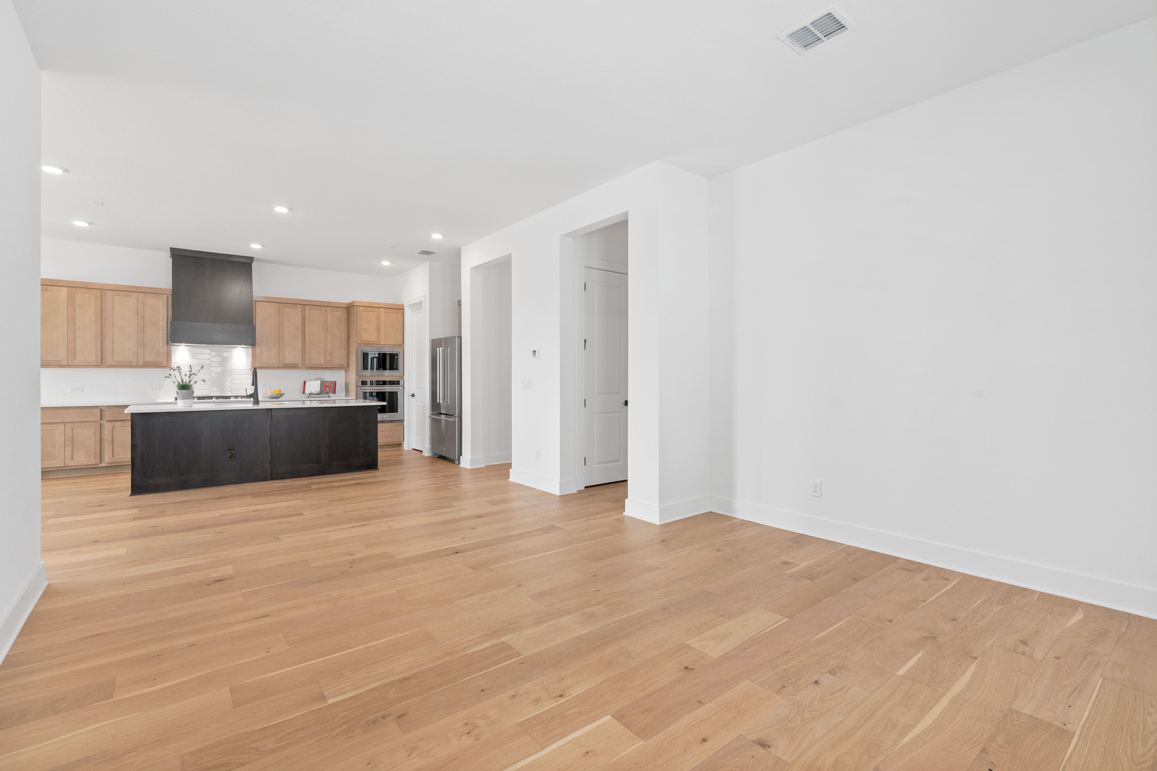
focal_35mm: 16
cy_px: 386
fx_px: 514
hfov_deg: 96.7
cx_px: 578
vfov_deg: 73.7
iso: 320
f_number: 7.1
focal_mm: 16
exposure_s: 1/10
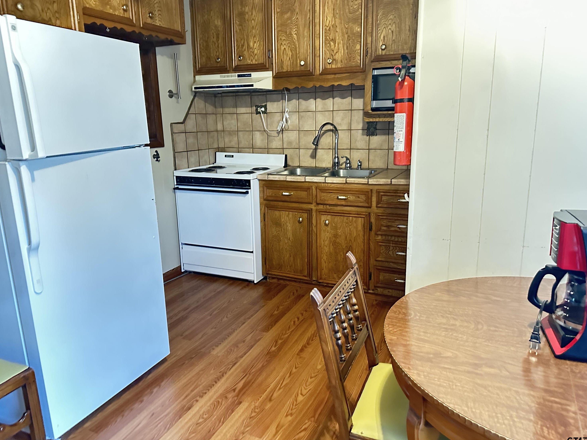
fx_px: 424
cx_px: 293
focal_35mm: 25
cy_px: 214
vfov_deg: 54.9
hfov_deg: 69.4
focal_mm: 6.86
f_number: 1.78
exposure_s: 1/20
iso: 1600
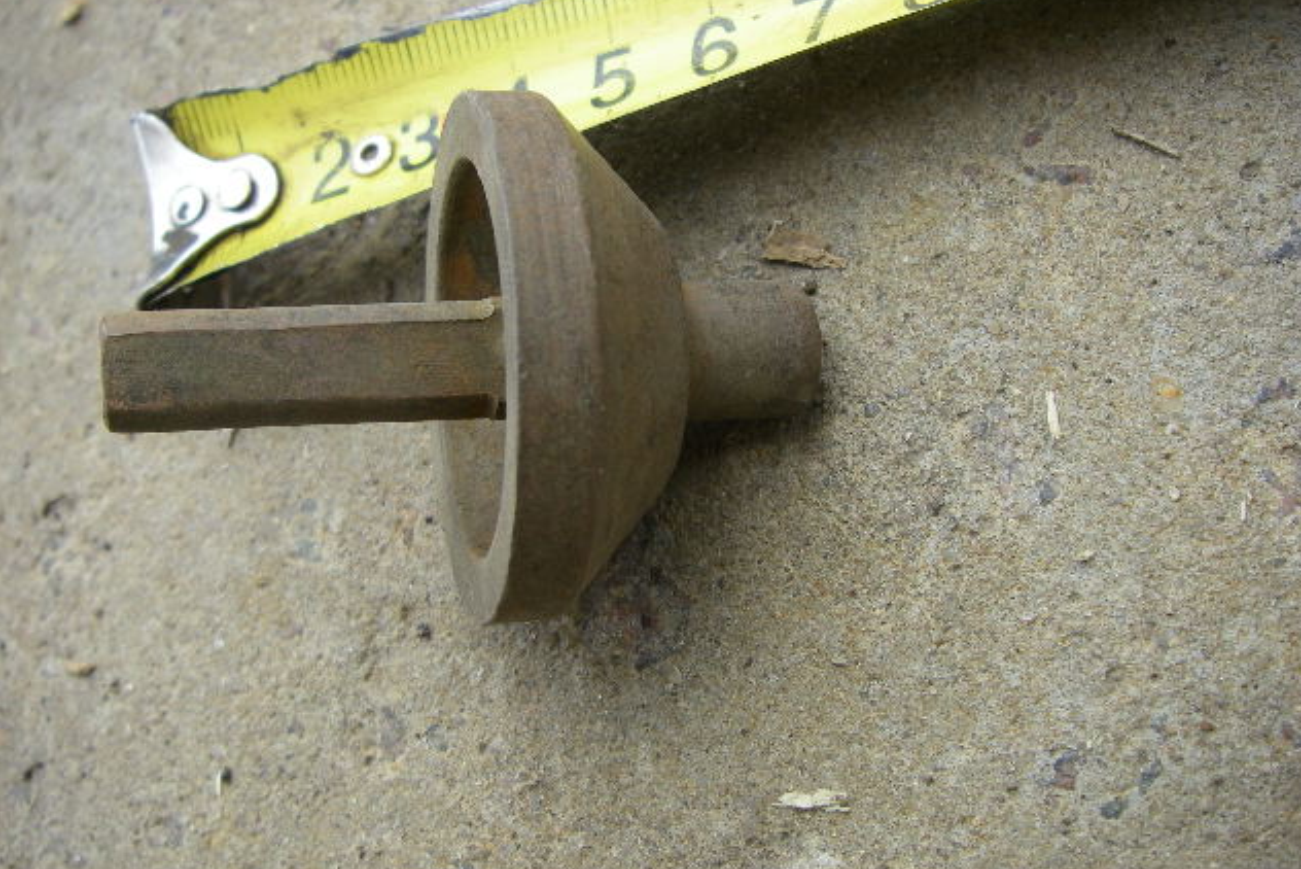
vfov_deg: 33.4
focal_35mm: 40
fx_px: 1446
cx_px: 657
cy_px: 432
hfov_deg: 48.4
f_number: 3.3
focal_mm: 6.3
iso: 64
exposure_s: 1/200
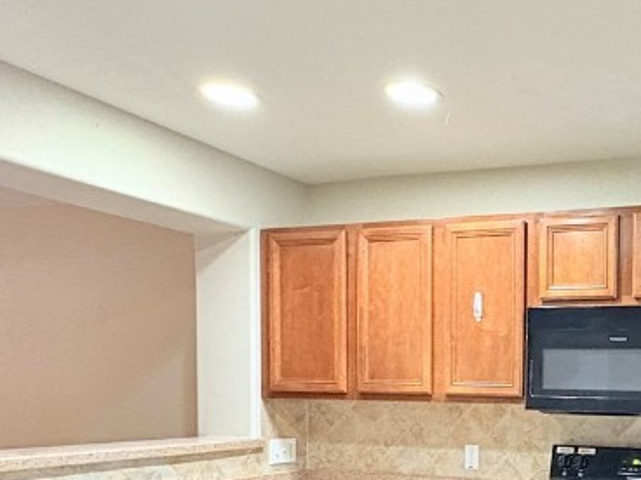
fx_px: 722
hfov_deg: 42.8
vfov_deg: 34.7
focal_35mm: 39
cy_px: 433
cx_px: 606
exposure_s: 1/60
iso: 800
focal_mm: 2.22
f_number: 2.2
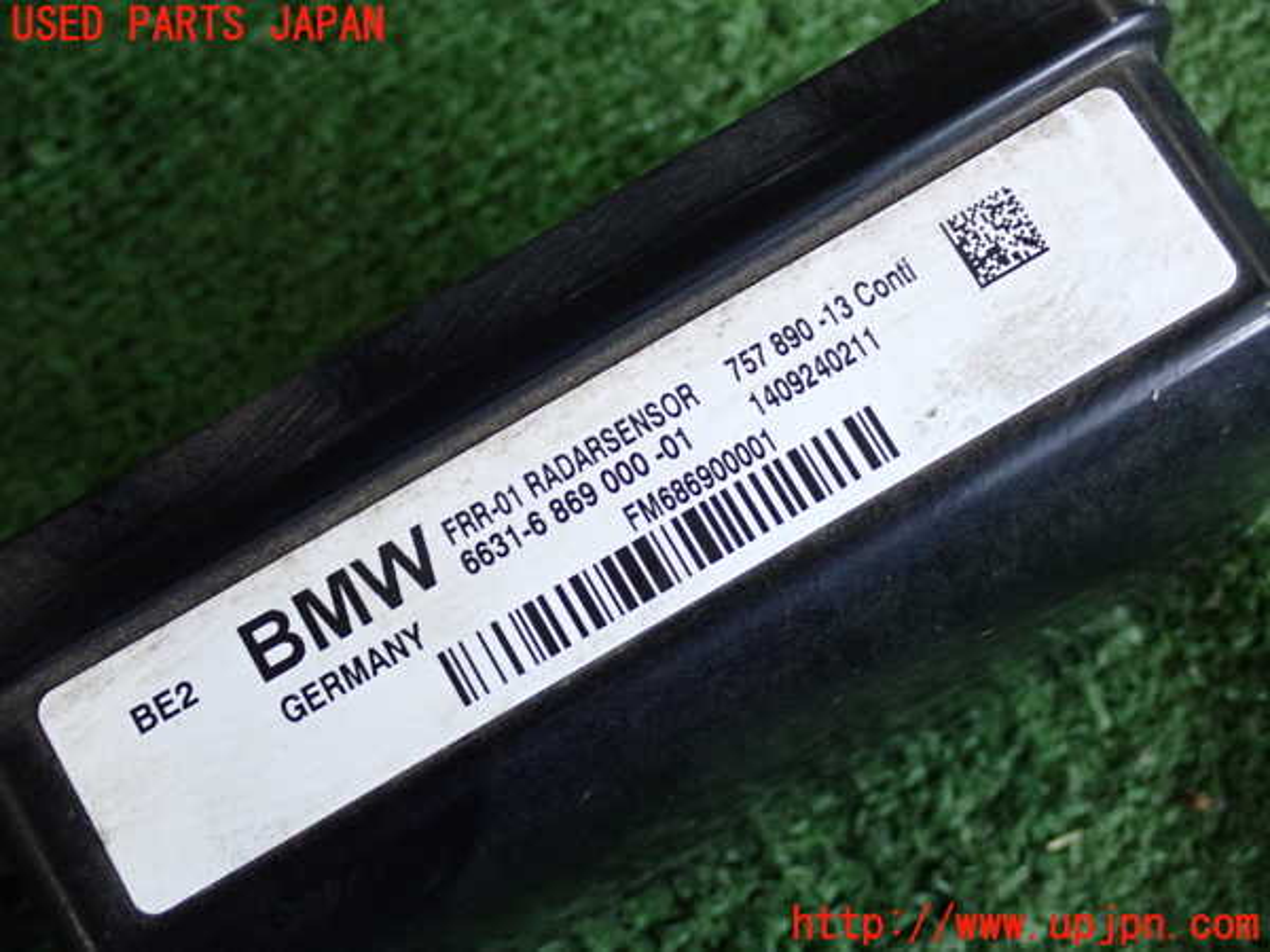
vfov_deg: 21.9
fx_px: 2458
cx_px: 635
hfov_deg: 29.0
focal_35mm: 67
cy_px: 476
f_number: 3.8
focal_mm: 11.88
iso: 800
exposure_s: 1/125
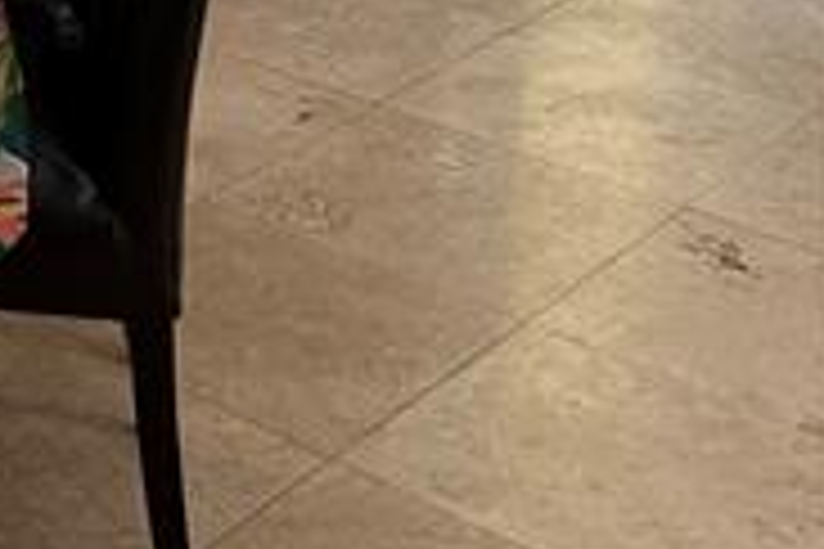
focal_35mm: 105
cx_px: -464
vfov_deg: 11.3
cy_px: -662
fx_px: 2403
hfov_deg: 17.3
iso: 100
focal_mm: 6.86
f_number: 1.78
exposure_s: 1/120
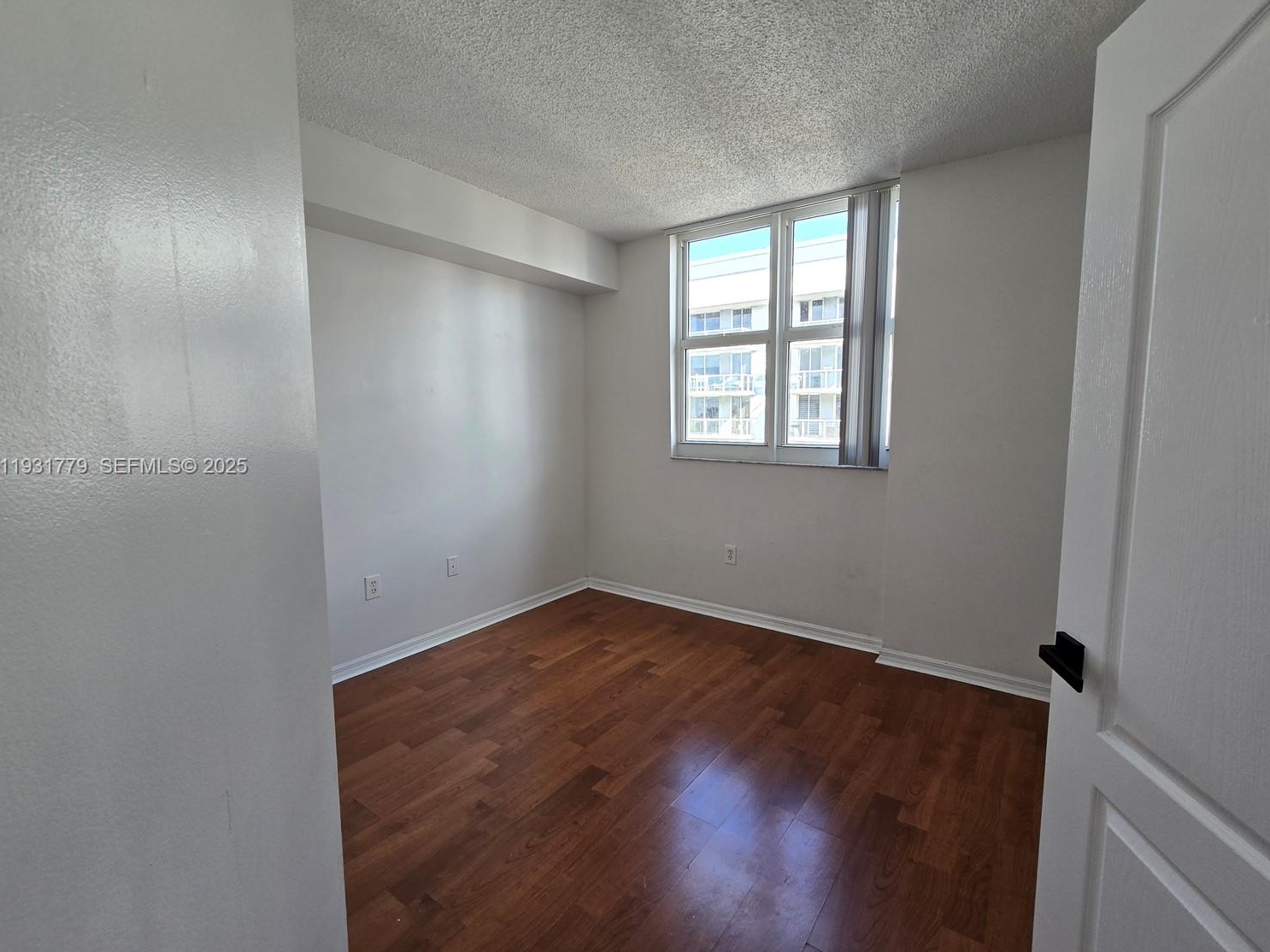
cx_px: 665
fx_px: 514
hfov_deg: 102.0
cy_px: 467
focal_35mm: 14
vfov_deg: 85.6
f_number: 2.2
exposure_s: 1/60
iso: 50
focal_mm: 2.2
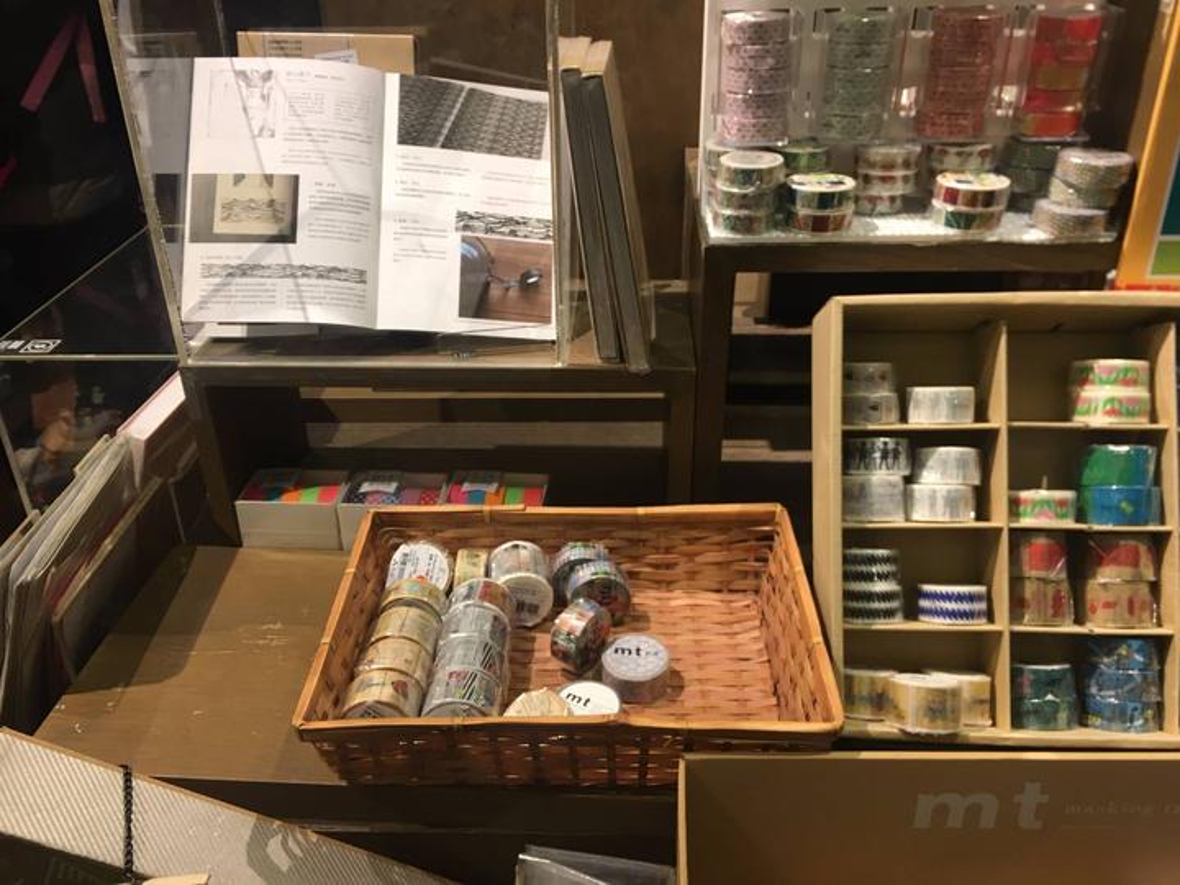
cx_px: 590
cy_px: 442
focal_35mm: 29
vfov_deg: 48.2
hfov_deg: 61.7
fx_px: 989
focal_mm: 4.15
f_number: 2.2
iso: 80
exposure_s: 1/33
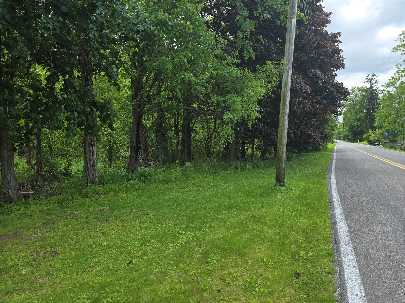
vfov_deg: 58.9
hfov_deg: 73.9
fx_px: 269
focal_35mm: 23
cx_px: 202
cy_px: 152
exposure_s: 1/315
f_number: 1.7
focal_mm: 6.3
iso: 12
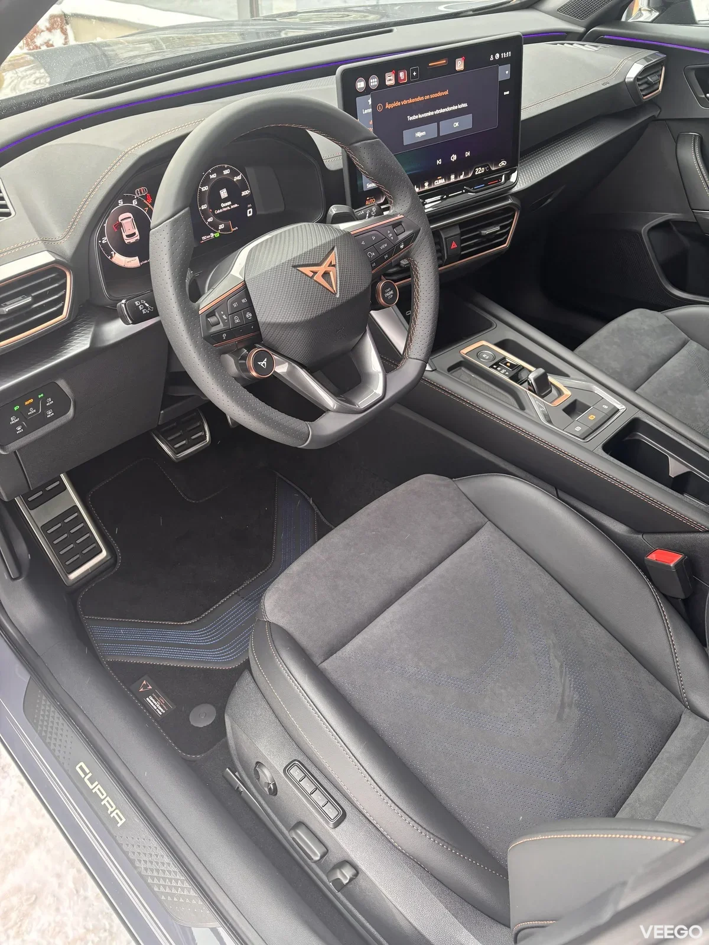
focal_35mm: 26
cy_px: 472
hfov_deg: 53.1
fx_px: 710
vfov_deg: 67.3
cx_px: 354
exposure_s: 1/60
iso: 160
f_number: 1.6
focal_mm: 5.96
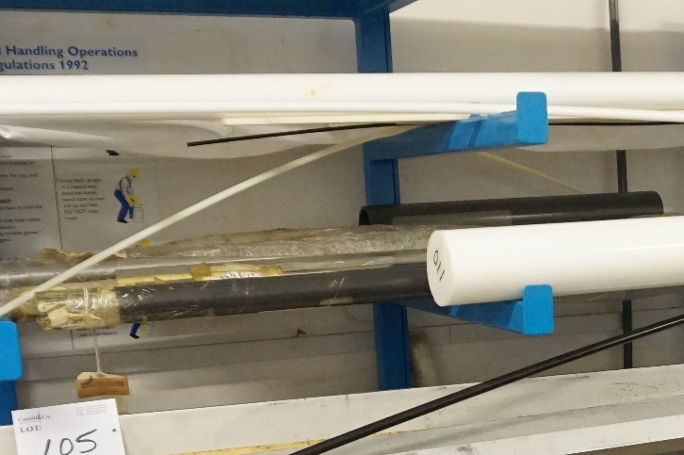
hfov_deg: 30.4
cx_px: 586
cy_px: 442
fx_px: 1215
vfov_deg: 20.6
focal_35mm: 64
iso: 3200
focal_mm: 16
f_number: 3.5
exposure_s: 1/125
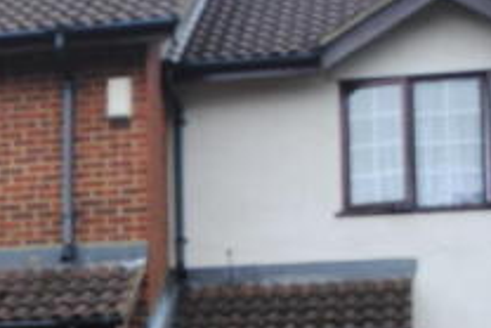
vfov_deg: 12.0
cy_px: 360
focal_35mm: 113
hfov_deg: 16.8
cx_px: -197
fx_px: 1542
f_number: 5.6
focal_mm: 24
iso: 110
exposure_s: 1/125
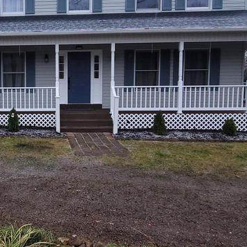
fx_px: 266
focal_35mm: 33
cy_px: 98
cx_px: 23
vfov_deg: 49.4
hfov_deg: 45.0
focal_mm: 2.2
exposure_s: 1/316
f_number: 2.2
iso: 64
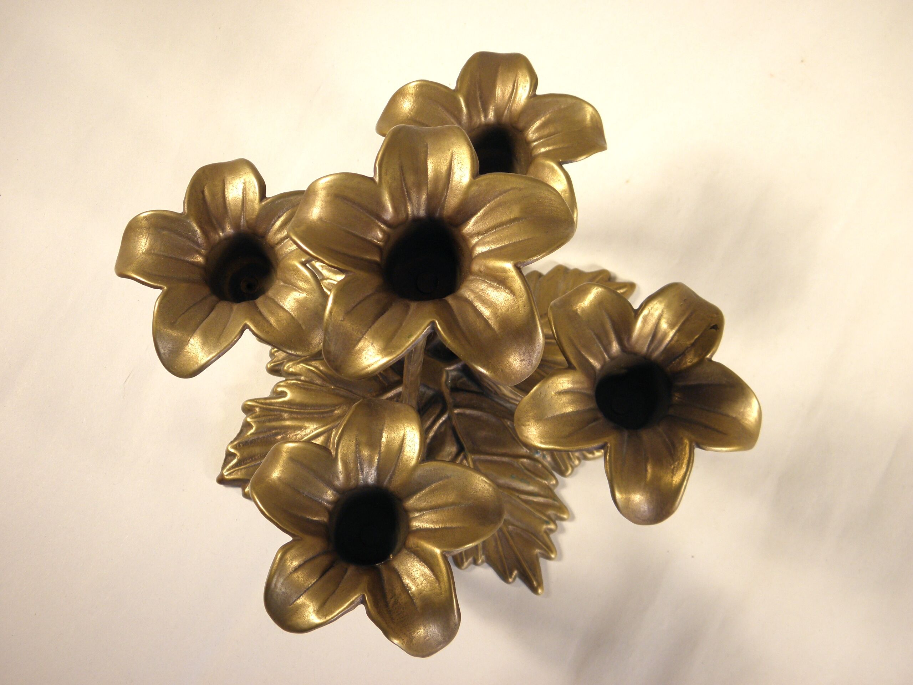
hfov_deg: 47.9
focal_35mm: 39
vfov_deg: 36.8
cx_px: 456
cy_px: 342
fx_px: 1029
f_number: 3.8
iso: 100
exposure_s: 1/50
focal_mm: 7.1
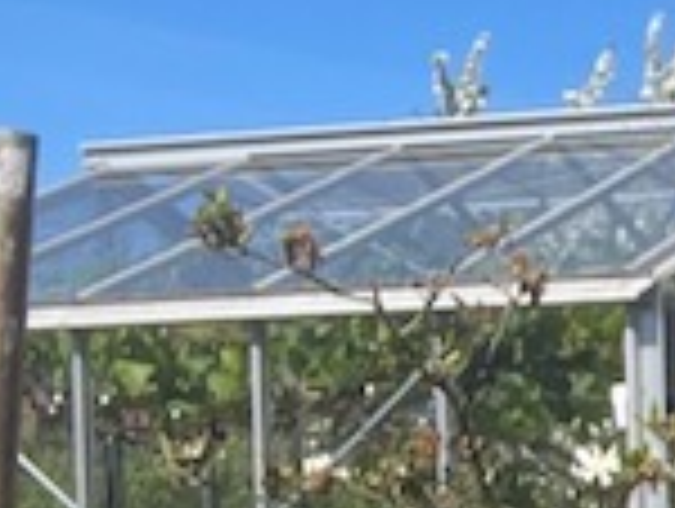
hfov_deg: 13.6
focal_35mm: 115
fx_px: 2246
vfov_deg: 12.7
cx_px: 1494
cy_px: 564
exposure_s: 1/981
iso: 25
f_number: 2.2
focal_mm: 2.71
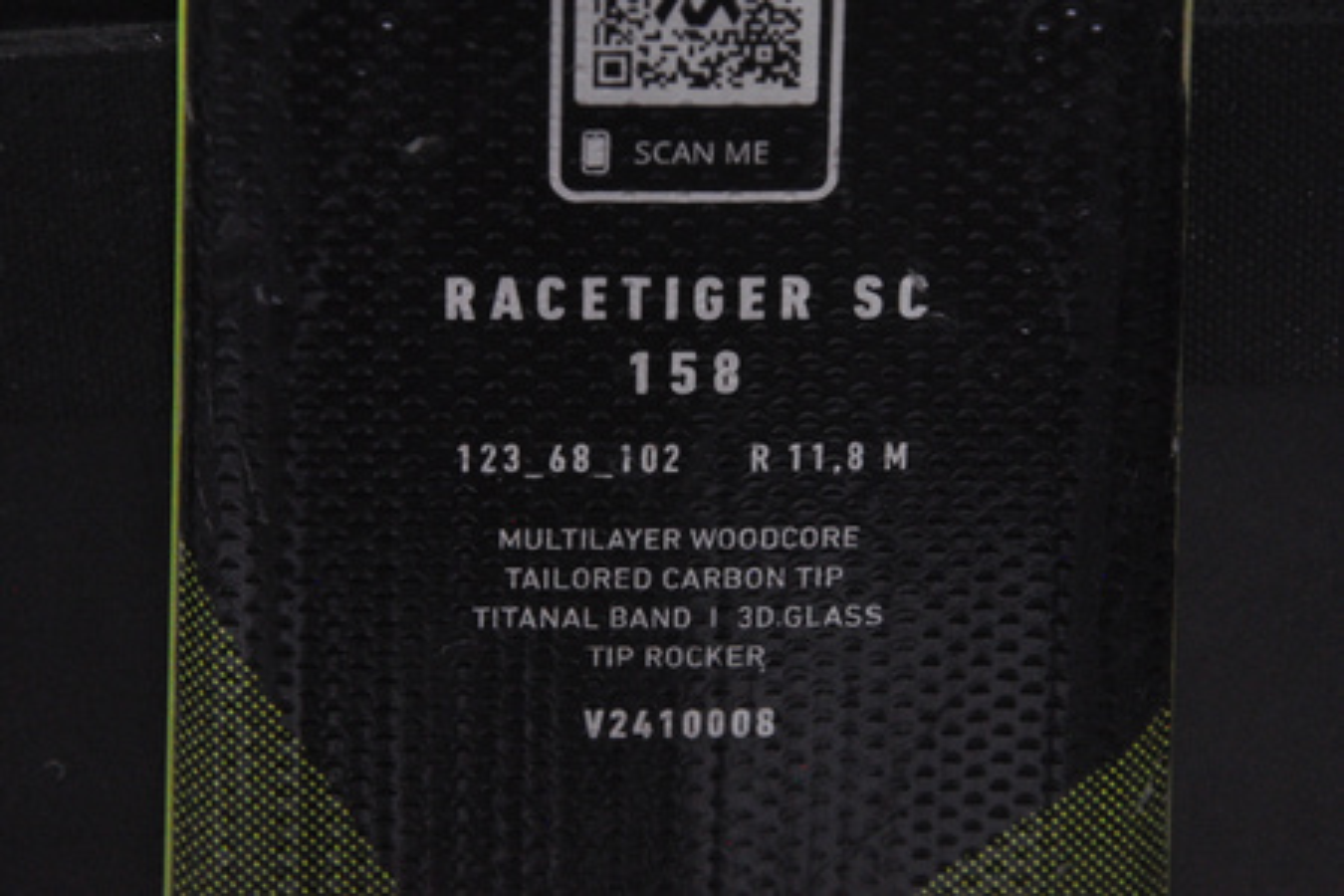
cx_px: 672
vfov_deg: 8.7
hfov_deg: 13.0
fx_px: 5880
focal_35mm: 158
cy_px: 448
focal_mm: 105
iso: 3200
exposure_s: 1/125
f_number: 8
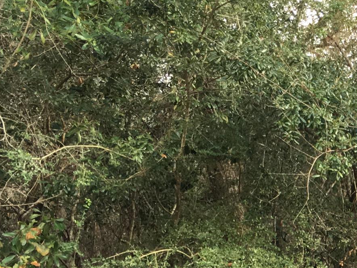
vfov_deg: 14.8
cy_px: 266
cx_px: 559
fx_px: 1011
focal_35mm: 98
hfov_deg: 17.6
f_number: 2.2
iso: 40
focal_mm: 4.15
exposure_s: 1/120
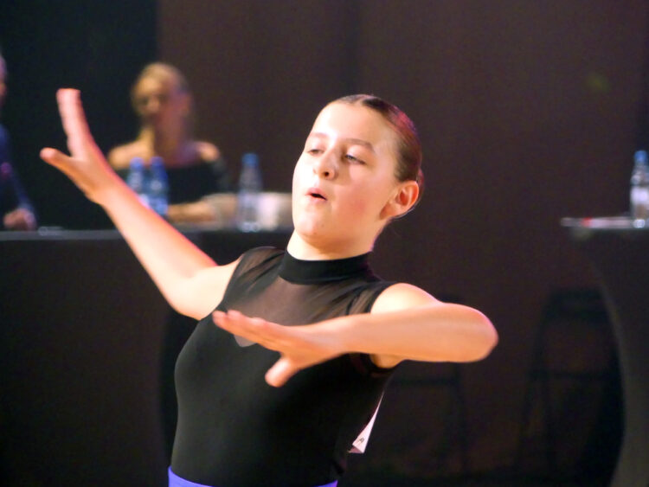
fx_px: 7614
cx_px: 324
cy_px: 244
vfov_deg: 3.7
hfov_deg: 4.9
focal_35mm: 406
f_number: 2.8
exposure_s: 1/100
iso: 1250
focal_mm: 73
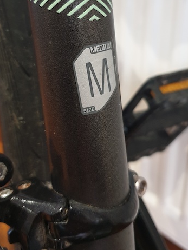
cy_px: 85
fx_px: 326
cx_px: 94
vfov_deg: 41.6
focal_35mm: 45
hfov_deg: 32.2
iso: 320
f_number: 1.5
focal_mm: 4.3
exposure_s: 1/33
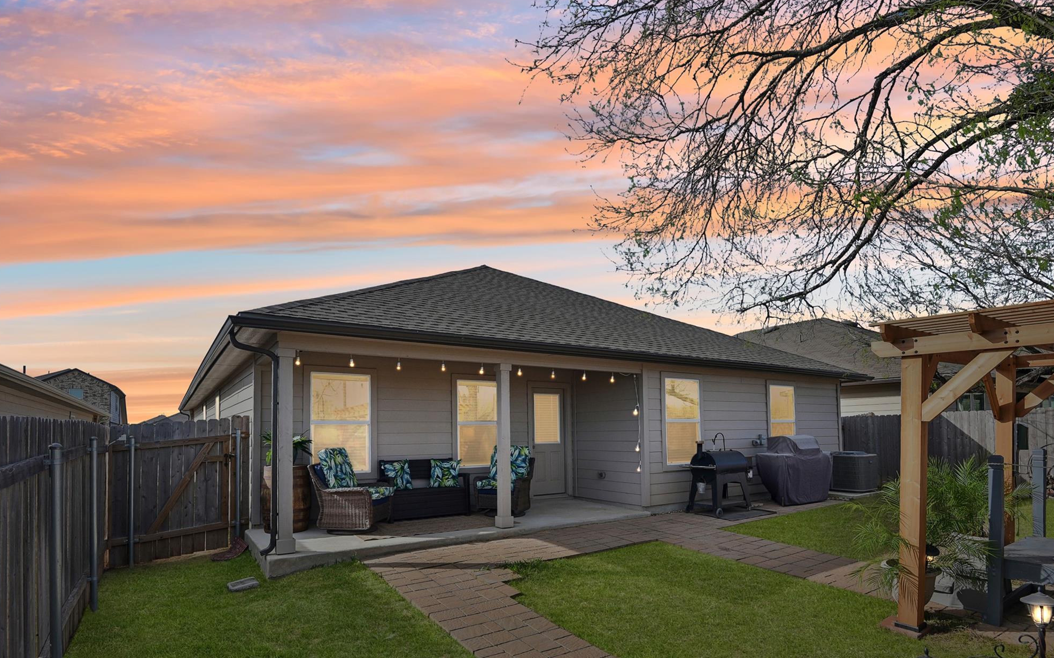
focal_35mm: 18
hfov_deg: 91.1
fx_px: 517
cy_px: 323
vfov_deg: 65.0
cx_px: 531
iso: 400
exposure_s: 1/320
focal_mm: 17
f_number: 8
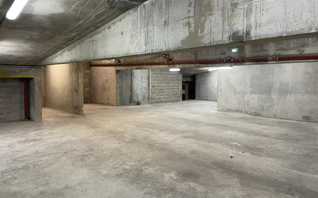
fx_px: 243
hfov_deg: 66.5
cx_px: 159
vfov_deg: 44.5
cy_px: 93
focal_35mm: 28
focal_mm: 4.2
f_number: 1.6
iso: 200
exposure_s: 1/50
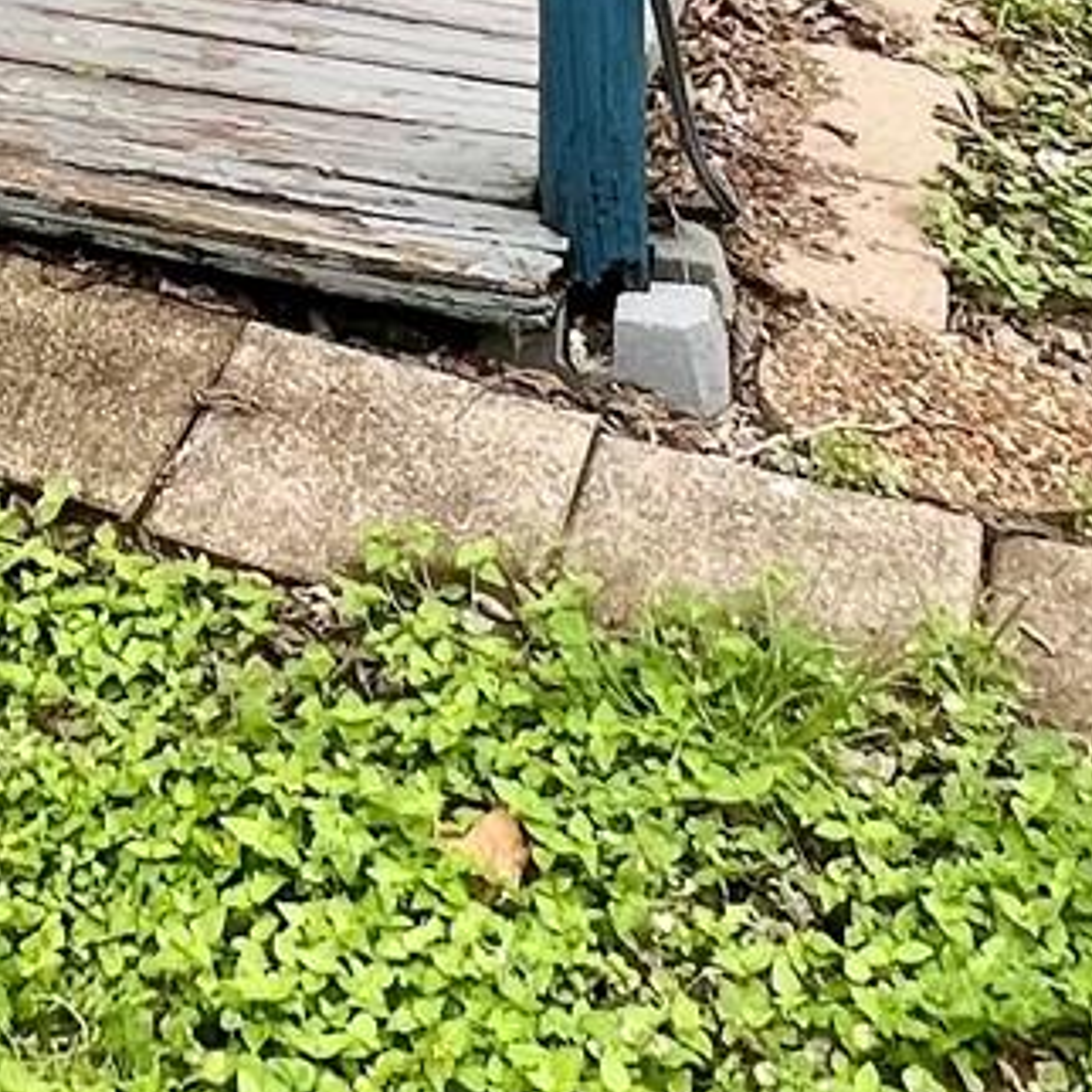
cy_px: -807
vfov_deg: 18.9
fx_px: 2605
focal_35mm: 73
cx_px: -142
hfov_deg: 22.2
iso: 32
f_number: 1.8
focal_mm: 1.57
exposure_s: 1/314
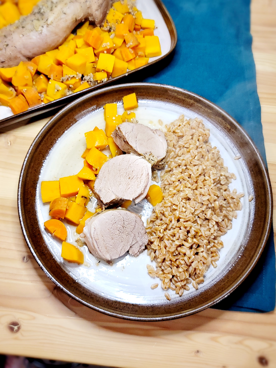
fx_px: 266
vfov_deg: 69.4
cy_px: 184
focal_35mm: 25
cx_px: 138
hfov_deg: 54.9
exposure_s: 1/60.2
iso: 160
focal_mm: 7
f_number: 1.8
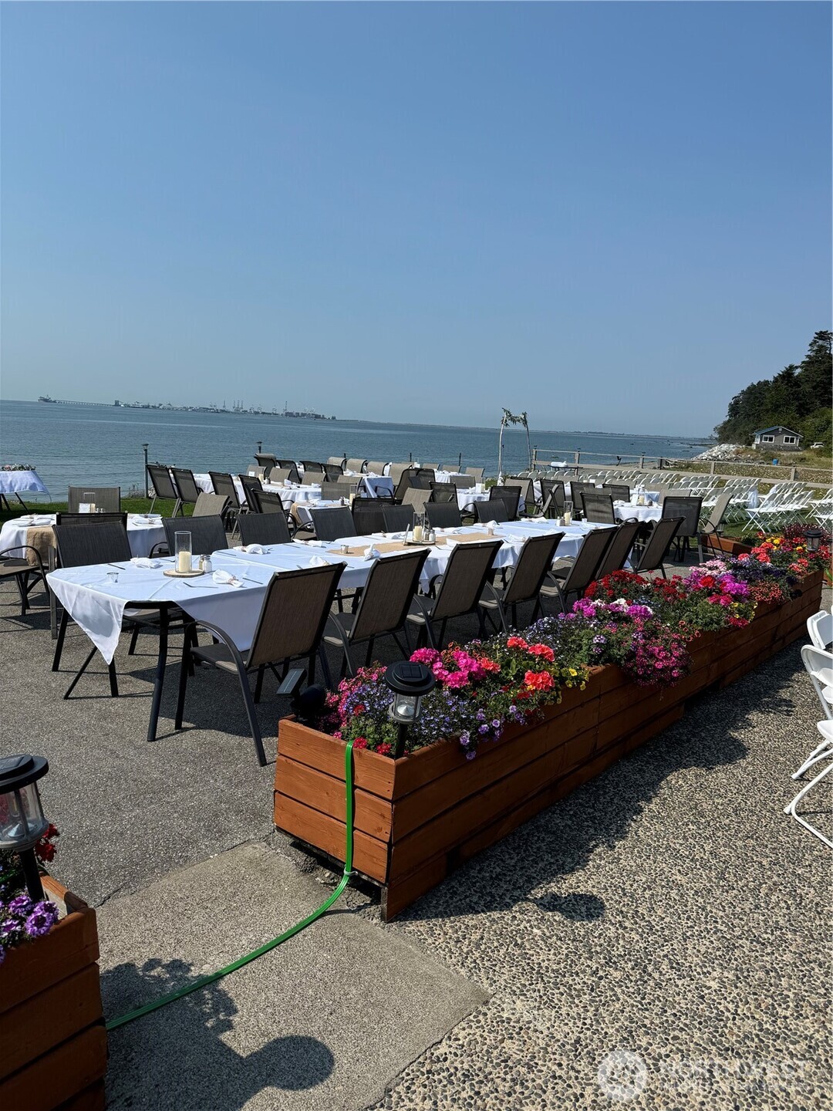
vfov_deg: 71.6
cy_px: 556
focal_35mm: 24
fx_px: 770
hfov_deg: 56.8
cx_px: 416
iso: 80
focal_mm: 6.76
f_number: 1.78
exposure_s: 1/7092
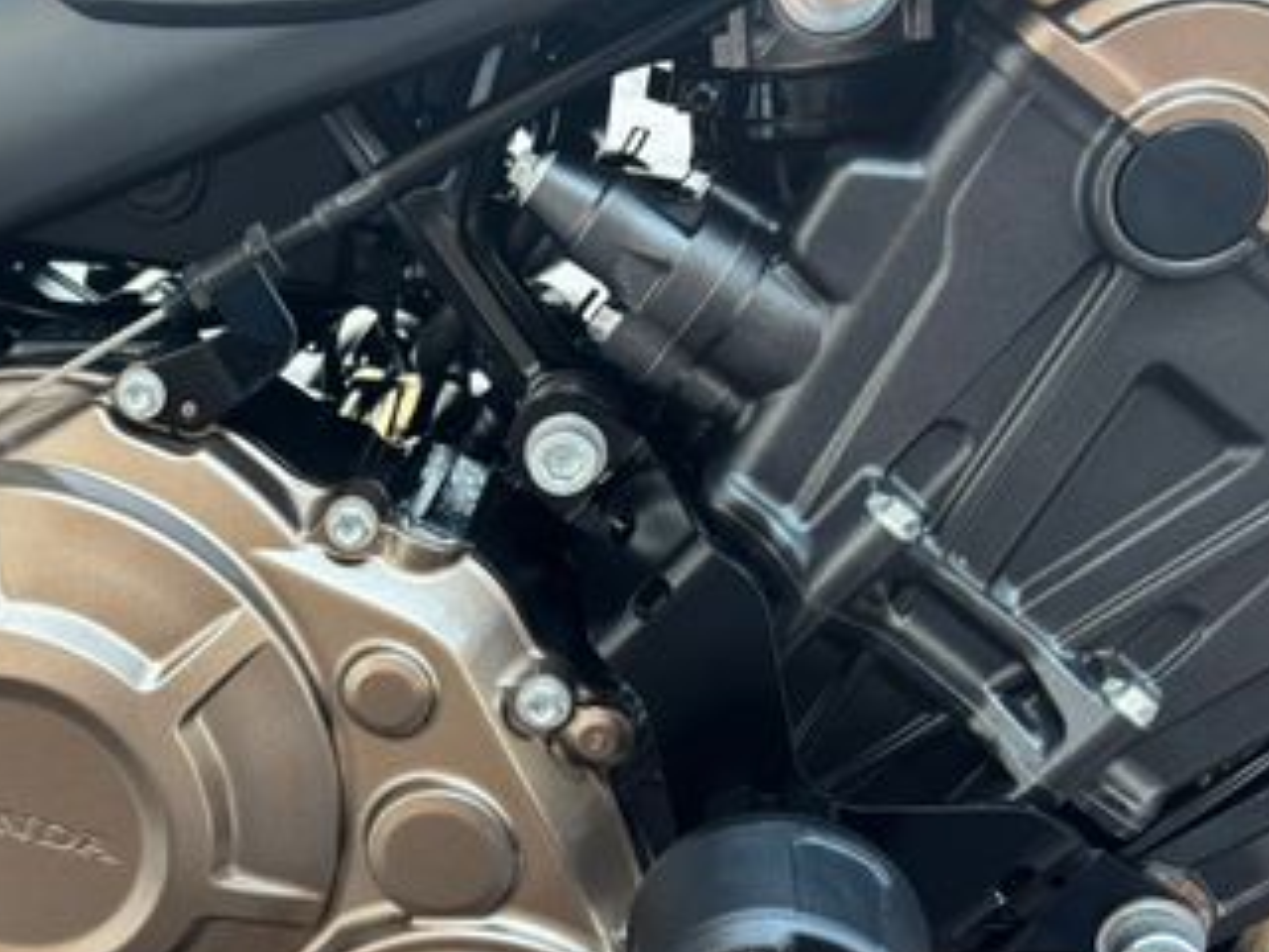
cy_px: 690
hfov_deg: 34.7
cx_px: 127
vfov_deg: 27.7
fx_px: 1906
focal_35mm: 52
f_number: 1.6
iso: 125
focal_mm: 5.96
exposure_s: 1/74
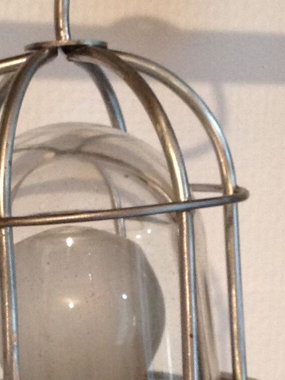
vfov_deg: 16.3
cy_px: 284
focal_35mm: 120
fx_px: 1318
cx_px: 84
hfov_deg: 12.3
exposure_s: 1/15
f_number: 2.4
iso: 250
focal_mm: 4.28
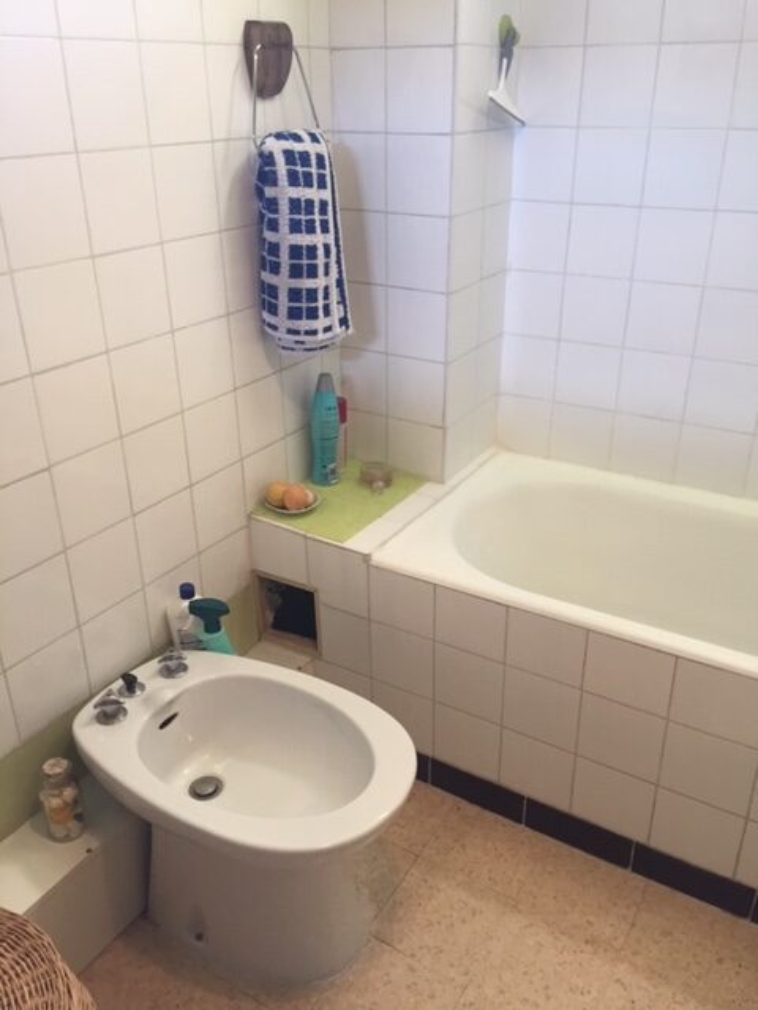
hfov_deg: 48.2
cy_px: 505
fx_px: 847
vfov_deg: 61.7
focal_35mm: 29
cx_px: 379
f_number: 2.2
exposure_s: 1/33
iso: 64
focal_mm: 4.15
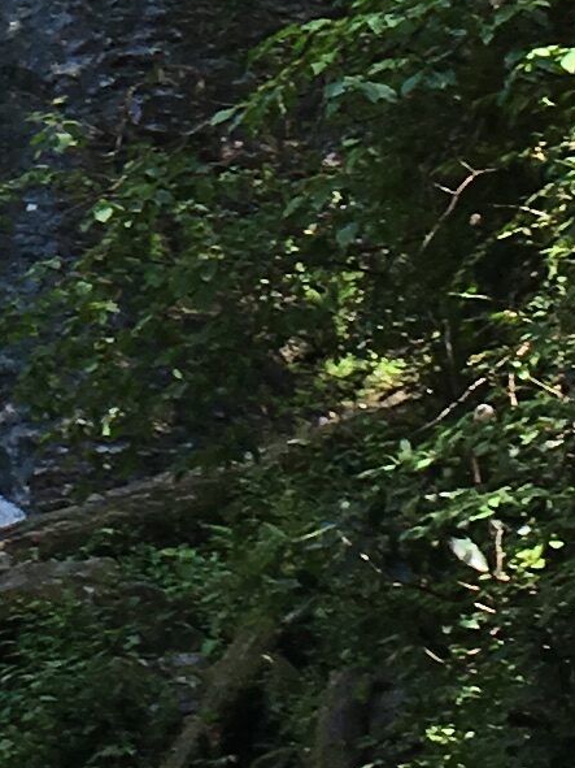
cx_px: -32
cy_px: -539
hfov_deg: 7.5
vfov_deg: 9.6
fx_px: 4387
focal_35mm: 198
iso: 25
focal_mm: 4.15
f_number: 2.2
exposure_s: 1/278
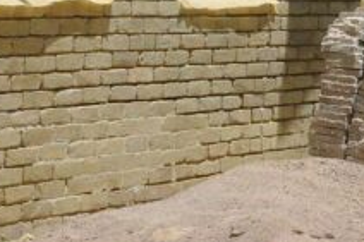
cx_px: 853
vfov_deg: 6.7
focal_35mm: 203
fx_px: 2051
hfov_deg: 9.2
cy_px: -27
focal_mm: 28
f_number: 18
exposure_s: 1/1250
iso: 3200
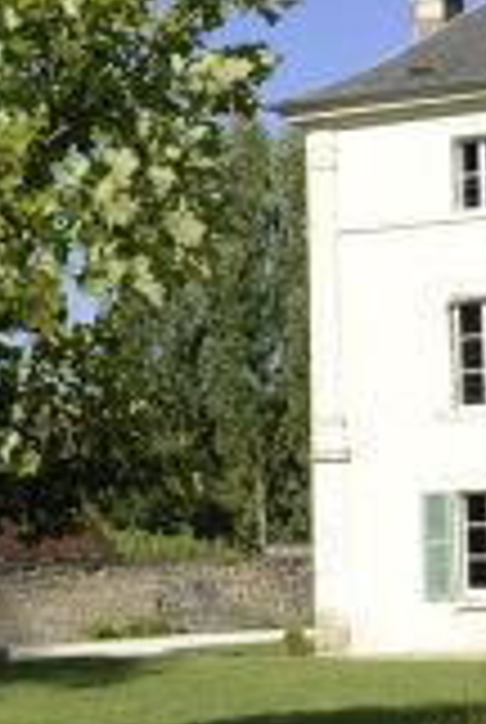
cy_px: 540
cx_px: 441
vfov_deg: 19.5
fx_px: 2097
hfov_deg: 13.1
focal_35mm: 104
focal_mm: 24
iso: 200
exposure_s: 1/400
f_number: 10
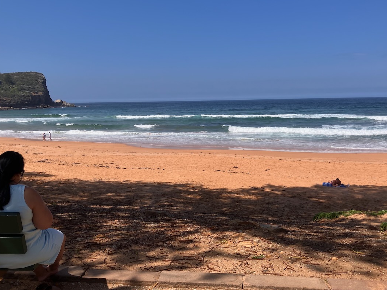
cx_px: 195
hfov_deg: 53.9
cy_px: 135
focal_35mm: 34
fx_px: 380
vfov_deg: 41.8
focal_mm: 3.99
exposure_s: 1/2703
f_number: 1.8
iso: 32
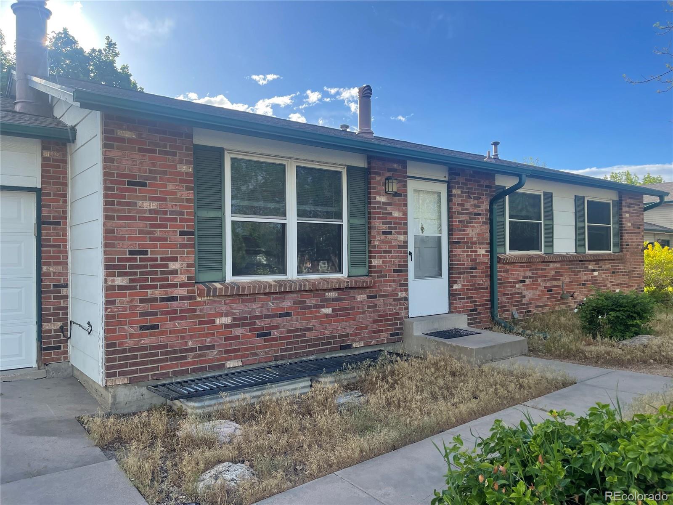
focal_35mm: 25
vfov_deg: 54.9
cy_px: 252
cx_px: 336
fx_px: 486
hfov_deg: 69.4
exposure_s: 1/1323
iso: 32
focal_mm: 5.1
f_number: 1.6
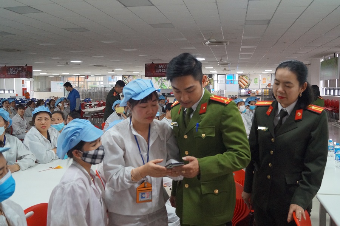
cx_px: 170
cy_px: 113
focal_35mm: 33
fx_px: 311
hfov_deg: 57.3
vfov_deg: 39.9
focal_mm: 22
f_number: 4
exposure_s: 1/160
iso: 2000
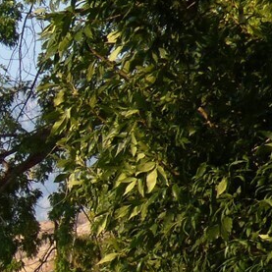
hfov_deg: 5.4
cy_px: 364
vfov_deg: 5.6
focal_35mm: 311
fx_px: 2765
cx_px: -418
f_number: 4.1
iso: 100
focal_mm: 10.34
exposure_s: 1/640
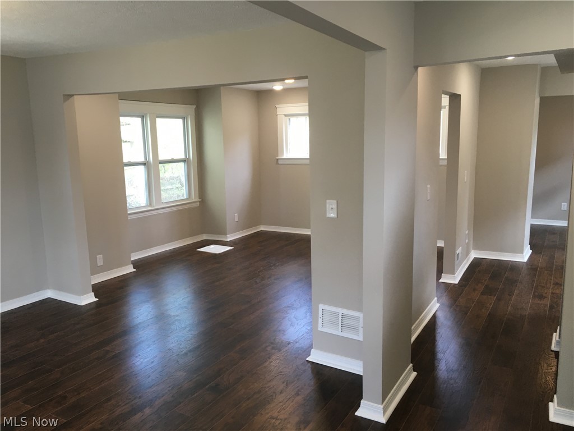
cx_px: 287
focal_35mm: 29
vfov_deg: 48.2
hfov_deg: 61.7
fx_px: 481
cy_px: 216
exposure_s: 1/30
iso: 40
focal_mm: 4.15
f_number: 2.2
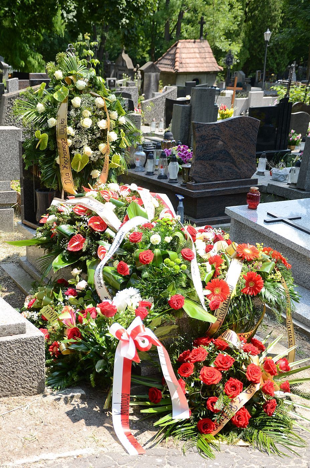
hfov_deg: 29.7
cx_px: 155
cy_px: 234
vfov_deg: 43.7
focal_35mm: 45
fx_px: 584
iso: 100
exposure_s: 1/200
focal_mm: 30
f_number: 7.1
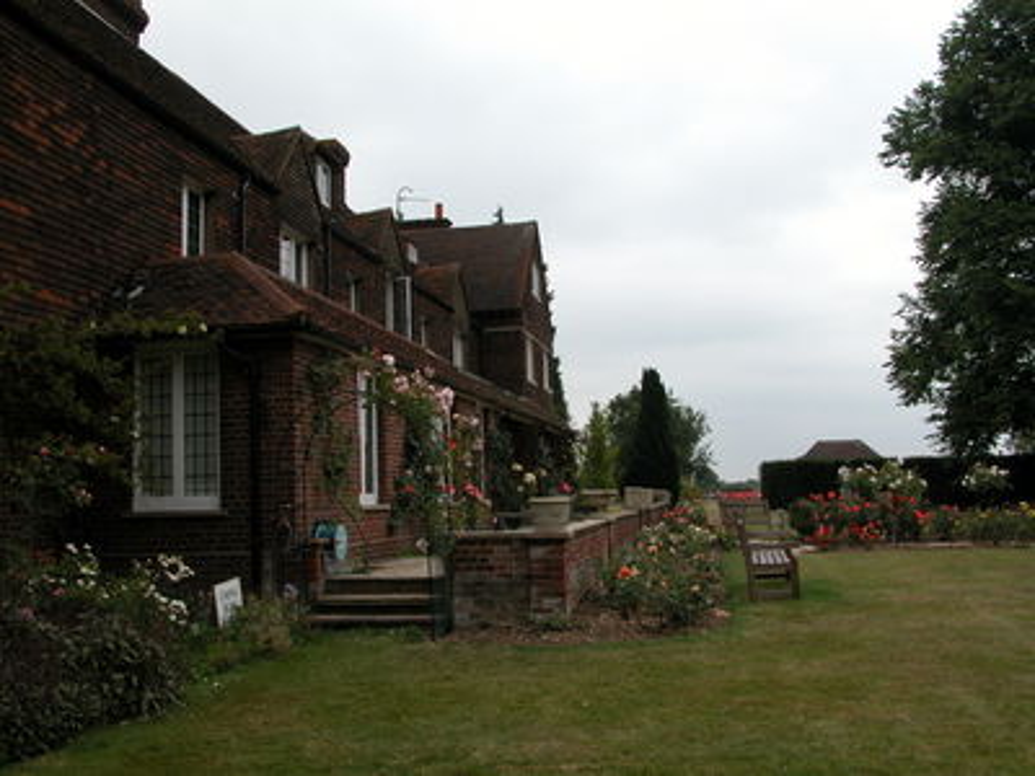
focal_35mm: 35
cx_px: 518
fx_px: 1046
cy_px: 388
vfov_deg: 40.7
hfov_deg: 52.6
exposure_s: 1/228
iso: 100
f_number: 5
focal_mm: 9
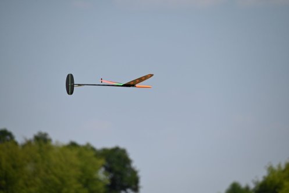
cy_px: 96
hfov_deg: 5.2
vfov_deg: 3.4
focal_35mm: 400
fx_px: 3213
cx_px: 144
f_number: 8
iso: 640
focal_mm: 400
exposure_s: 1/4000
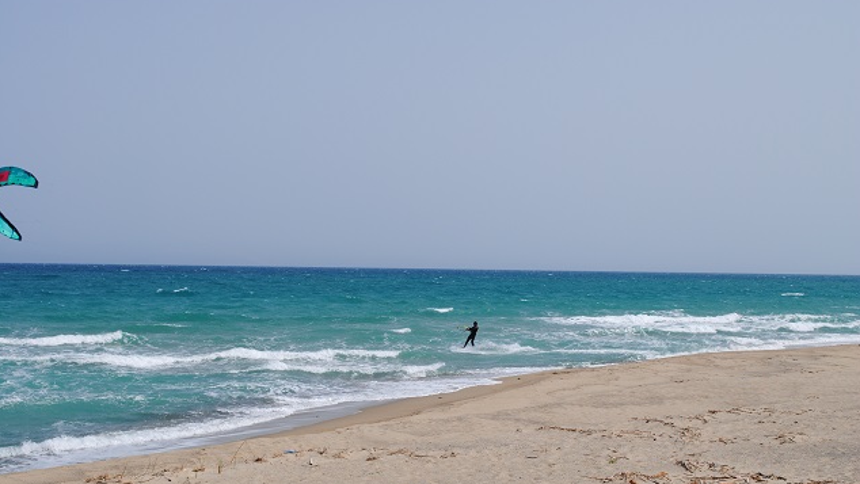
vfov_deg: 21.6
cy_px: 271
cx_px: 431
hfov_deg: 37.5
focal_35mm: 56
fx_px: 1267
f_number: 9
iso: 100
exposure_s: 1/320
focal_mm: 35
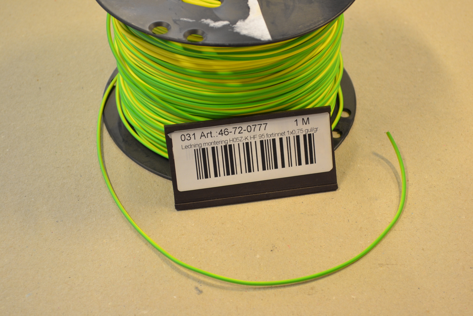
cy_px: 158
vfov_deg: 16.6
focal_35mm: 82
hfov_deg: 24.6
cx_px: 236
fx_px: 1084
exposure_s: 1/15
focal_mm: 55
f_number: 5.6
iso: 450
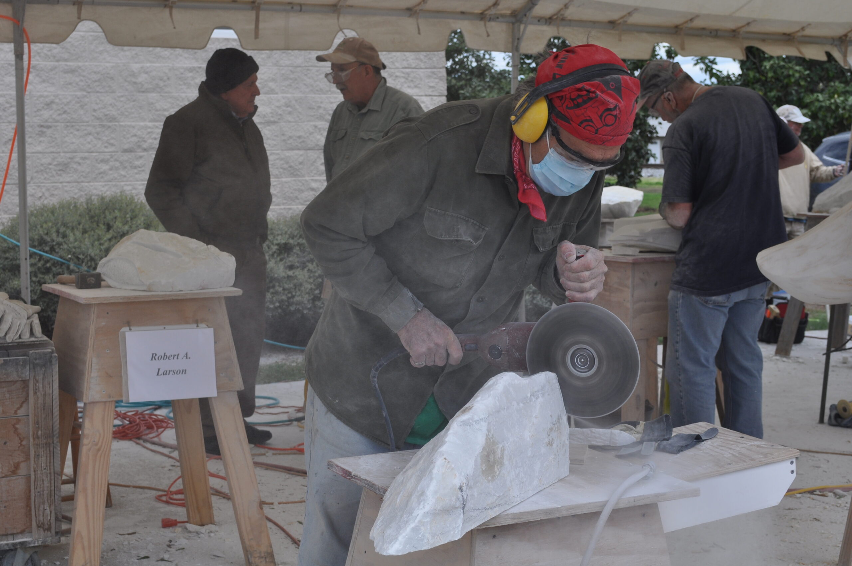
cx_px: 426
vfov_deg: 22.6
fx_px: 1418
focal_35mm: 60
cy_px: 283
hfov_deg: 33.4
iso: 200
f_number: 8
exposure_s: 1/250
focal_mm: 40
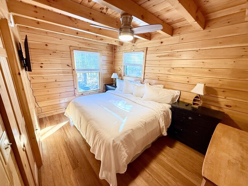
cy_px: 93
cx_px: 124
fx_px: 100
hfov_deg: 102.1
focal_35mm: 14
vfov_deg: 85.7
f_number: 2.2
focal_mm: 2.22
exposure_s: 1/60
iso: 400
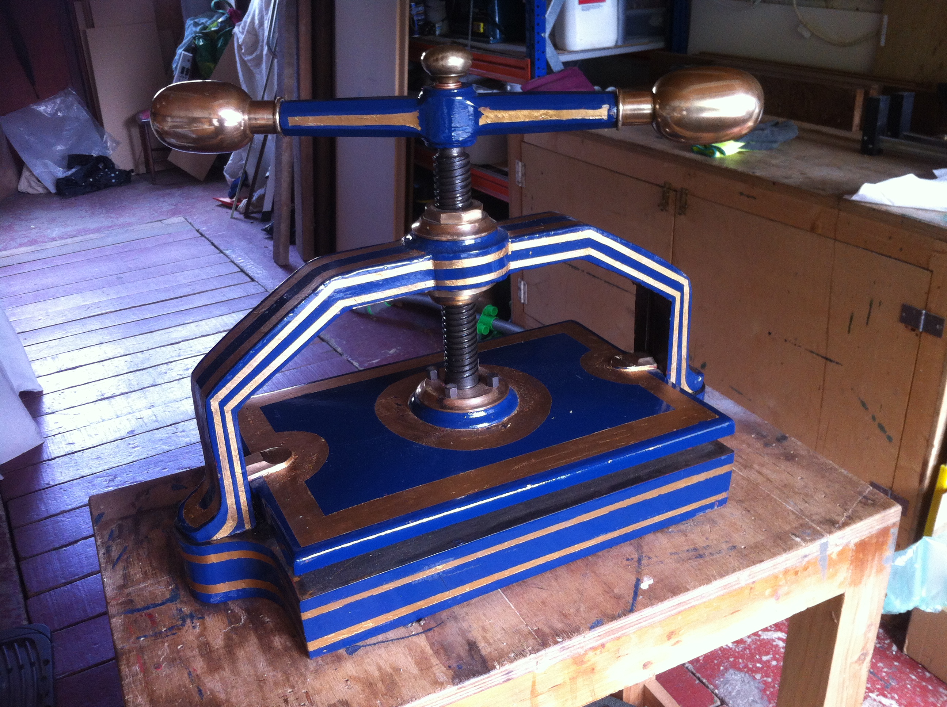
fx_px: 956
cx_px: 474
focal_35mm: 35
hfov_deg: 52.7
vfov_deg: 40.6
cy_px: 354
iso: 125
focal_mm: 3.85
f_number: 2.8
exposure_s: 1/15
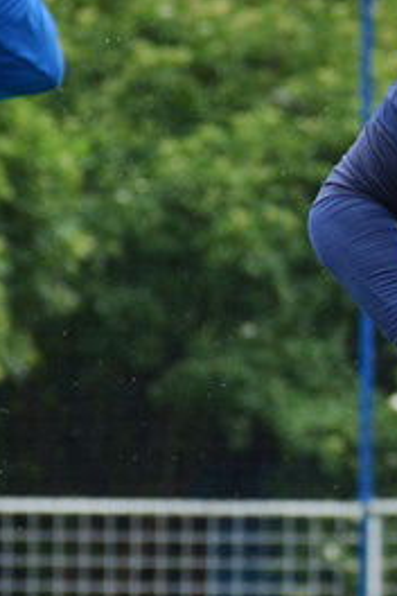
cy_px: 474
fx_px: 19716
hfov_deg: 1.2
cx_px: 708
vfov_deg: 1.7
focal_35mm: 1192
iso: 640
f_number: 5.6
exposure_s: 1/1000
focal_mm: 140
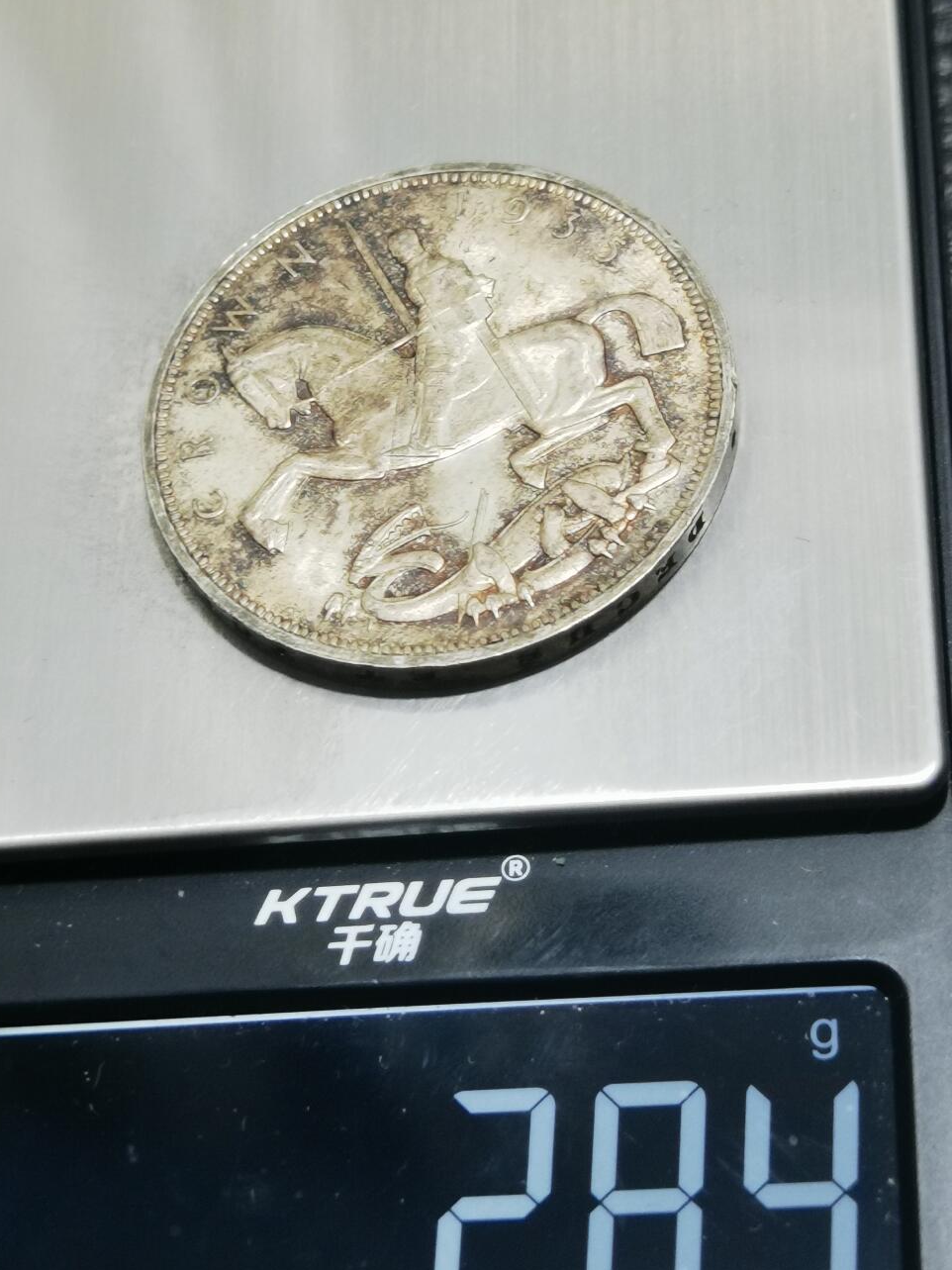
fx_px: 3191
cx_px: 432
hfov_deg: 17.0
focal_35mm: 87
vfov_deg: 22.5
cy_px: 502
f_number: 1.9
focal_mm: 6.67
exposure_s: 1/50
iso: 100
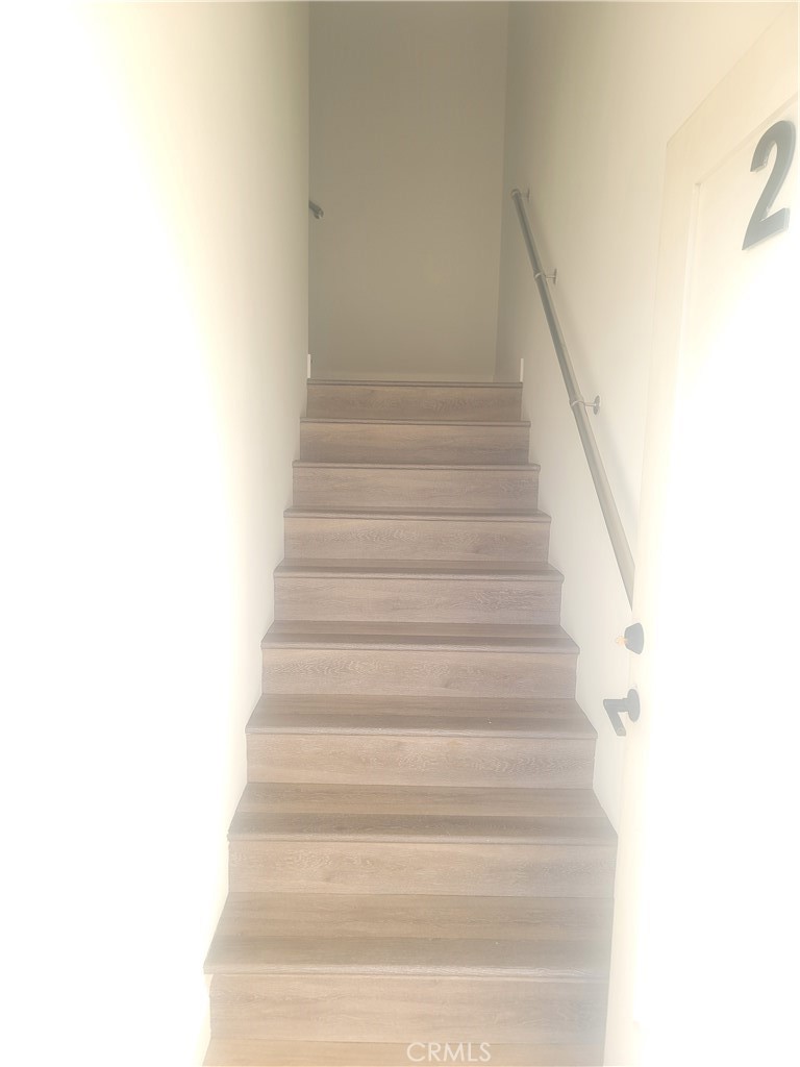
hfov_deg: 56.8
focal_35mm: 24
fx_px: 740
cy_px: 534
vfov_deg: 71.6
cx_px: 400
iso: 25
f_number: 1.8
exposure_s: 1/100
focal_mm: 6.7
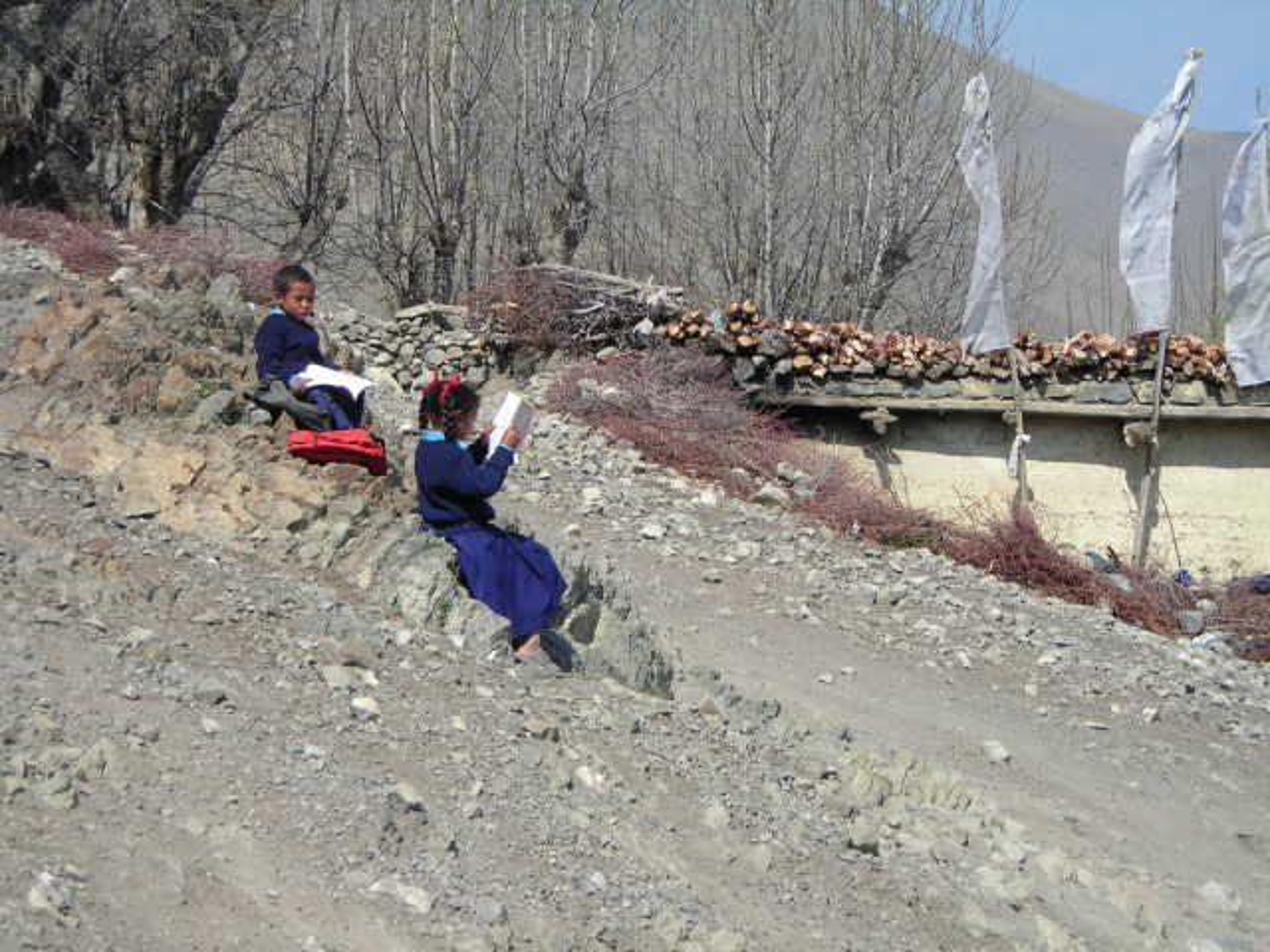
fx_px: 3779
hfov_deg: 19.1
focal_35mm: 103
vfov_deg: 14.4
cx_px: 635
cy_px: 476
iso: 50
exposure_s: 1/243
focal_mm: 17
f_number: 4.9
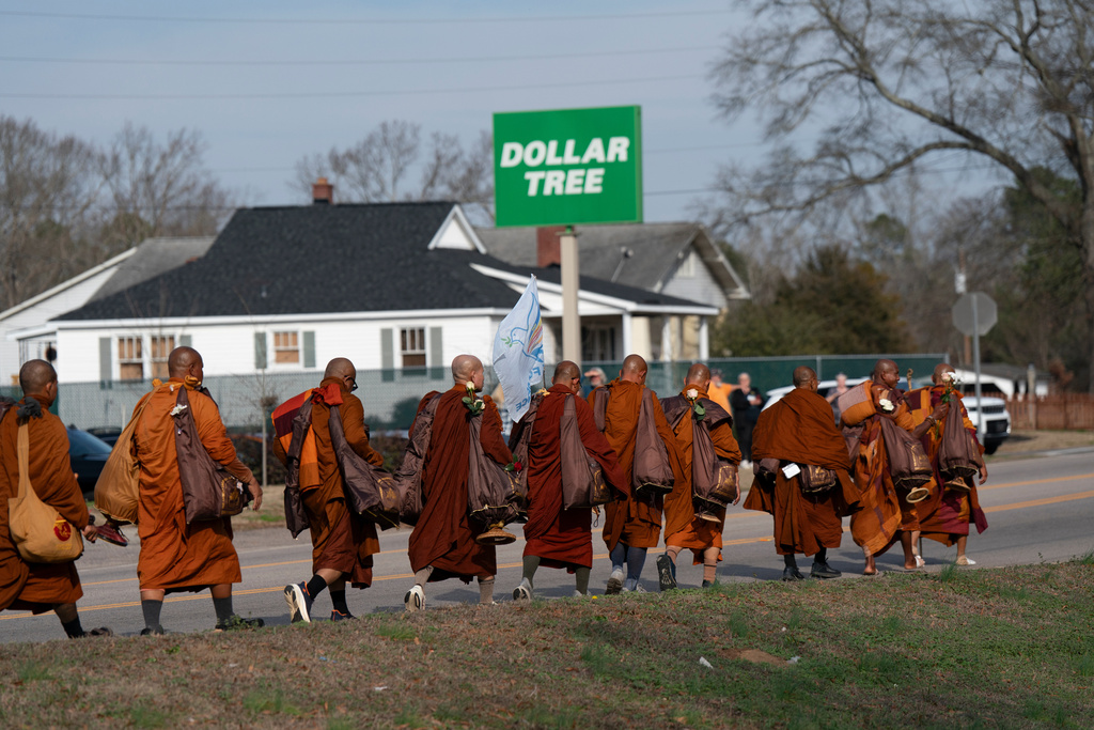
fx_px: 4012
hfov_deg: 15.5
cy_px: 365
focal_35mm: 132
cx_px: 547
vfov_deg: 10.4
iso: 250
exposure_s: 1/5000
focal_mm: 132
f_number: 3.2
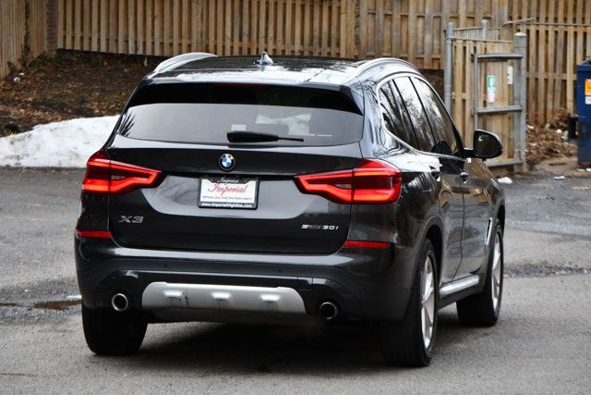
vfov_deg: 8.7
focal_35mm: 157
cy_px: 198
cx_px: 296
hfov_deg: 13.1
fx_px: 2578
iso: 360
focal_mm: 105
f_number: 5.6
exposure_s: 1/250
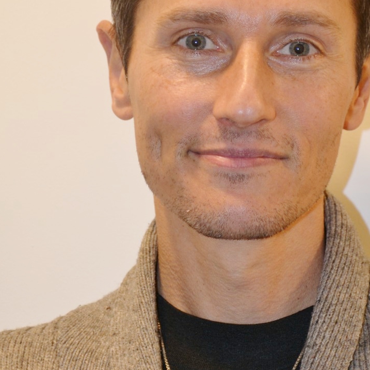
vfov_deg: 15.5
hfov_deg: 15.5
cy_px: 144
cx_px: 247
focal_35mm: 112
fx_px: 1354
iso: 280
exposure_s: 1/30
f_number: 4.8
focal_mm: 42
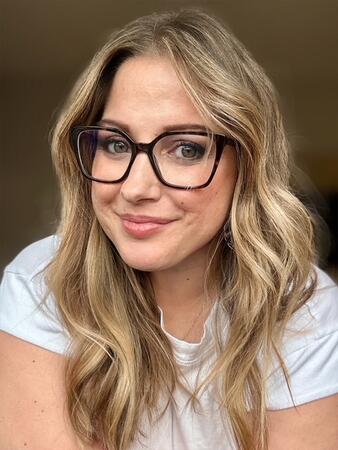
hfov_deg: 46.8
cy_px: 225
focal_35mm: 30
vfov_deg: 59.9
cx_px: 169
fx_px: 390
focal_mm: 2.69
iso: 50
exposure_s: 1/121
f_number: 1.9
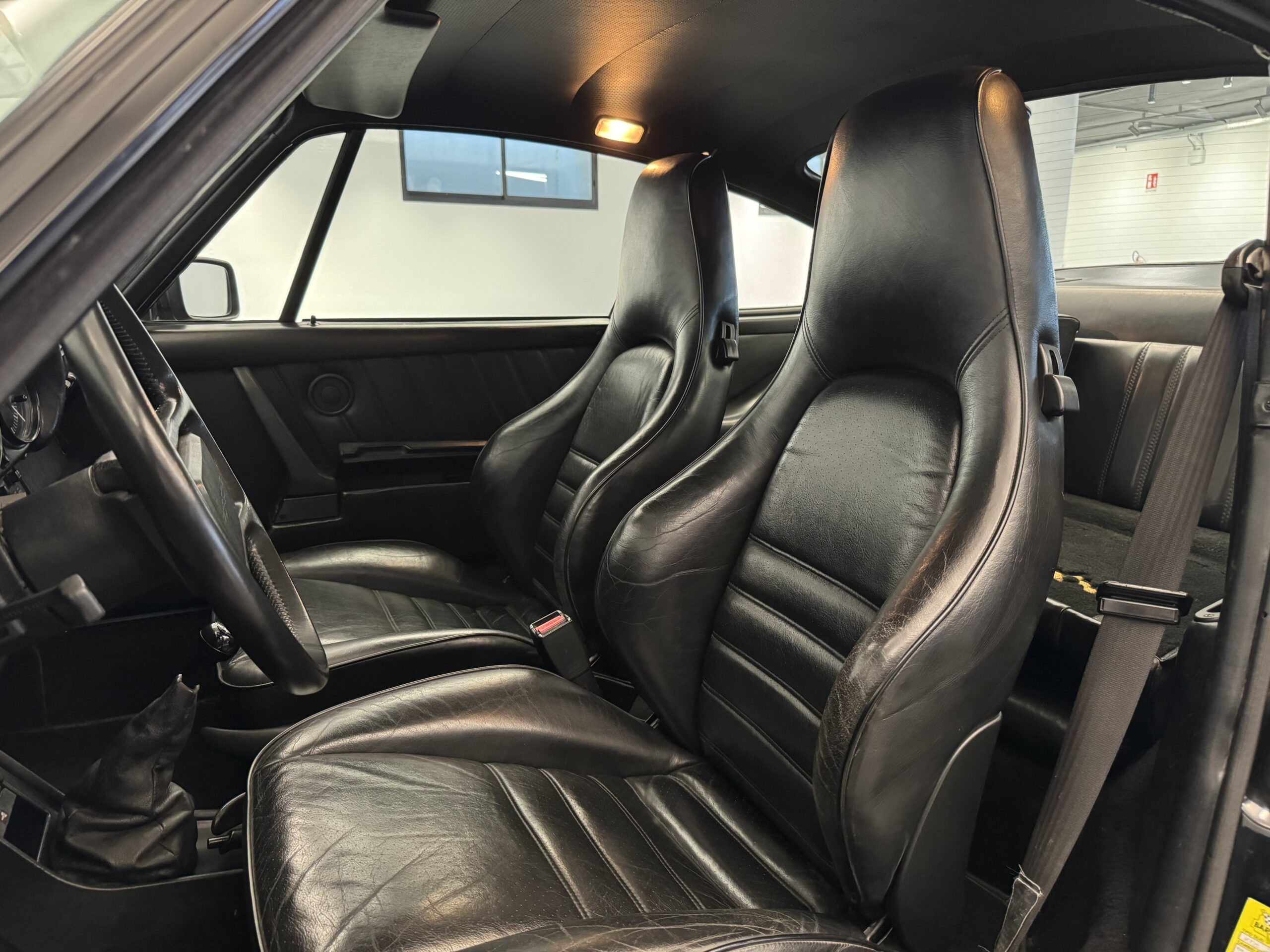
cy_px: 476
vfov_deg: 56.8
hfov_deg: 71.6
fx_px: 881
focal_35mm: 24
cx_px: 635
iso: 800
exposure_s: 1/33
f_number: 1.78
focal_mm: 6.76
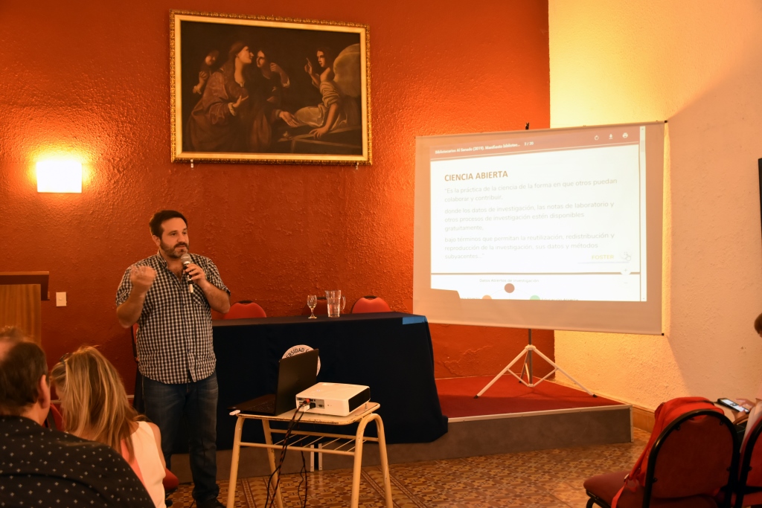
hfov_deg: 55.1
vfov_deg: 38.4
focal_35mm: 34
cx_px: 381
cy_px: 254
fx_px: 730
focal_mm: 23
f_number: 3.8
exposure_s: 1/20
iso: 800
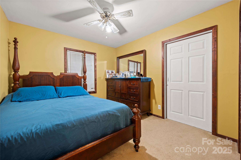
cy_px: 80
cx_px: 120
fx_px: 94
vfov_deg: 81.2
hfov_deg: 104.3
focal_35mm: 14
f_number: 9
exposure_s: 8
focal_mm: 14
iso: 200
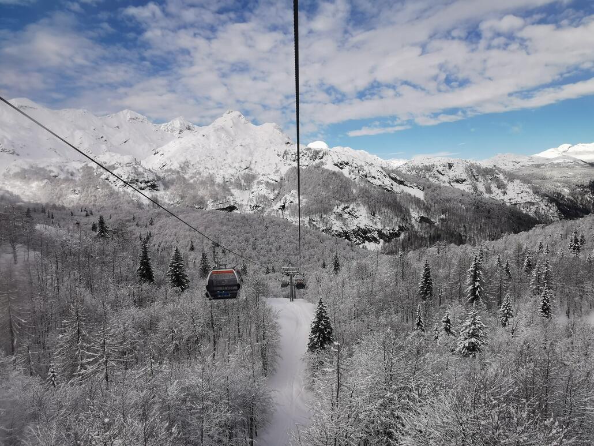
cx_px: 297
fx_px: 378
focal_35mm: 22
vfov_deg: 61.1
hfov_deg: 76.4
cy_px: 223
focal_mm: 2.26
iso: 50
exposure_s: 1/844
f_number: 2.2
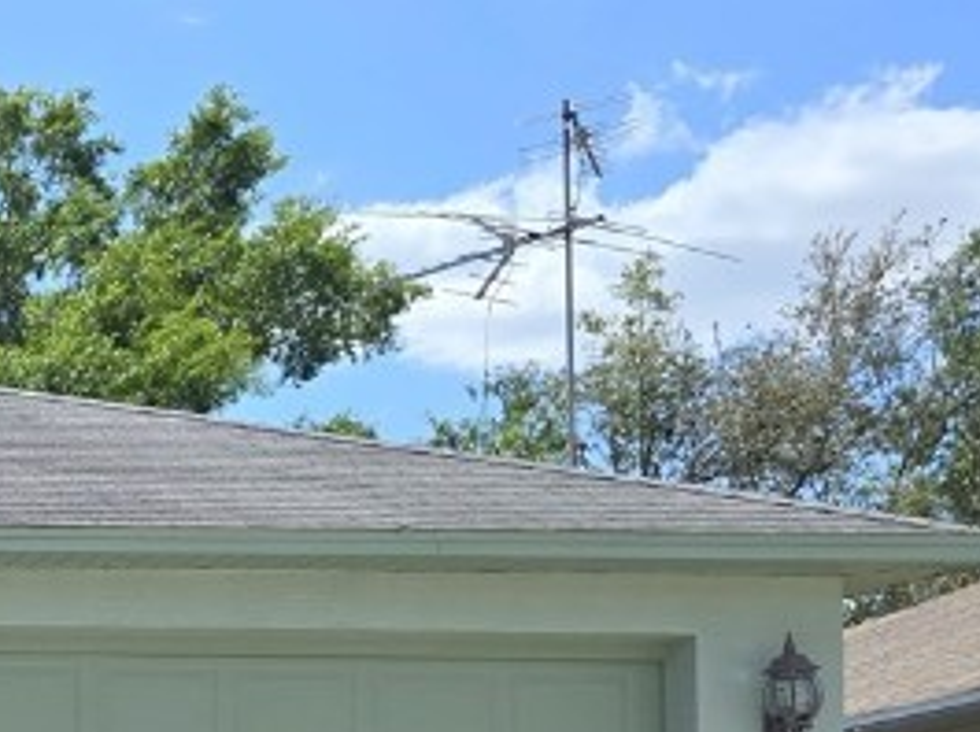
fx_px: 2516
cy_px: 880
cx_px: -699
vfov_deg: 15.9
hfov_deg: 18.2
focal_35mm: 89
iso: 12
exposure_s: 1/981
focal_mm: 6.3
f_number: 1.7
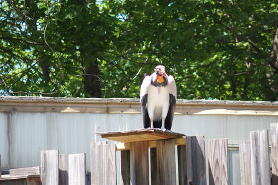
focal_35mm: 314
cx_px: 139
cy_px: 81
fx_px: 2425
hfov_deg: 6.6
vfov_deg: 4.4
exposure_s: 1/400
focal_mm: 64.3
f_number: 2.8
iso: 100
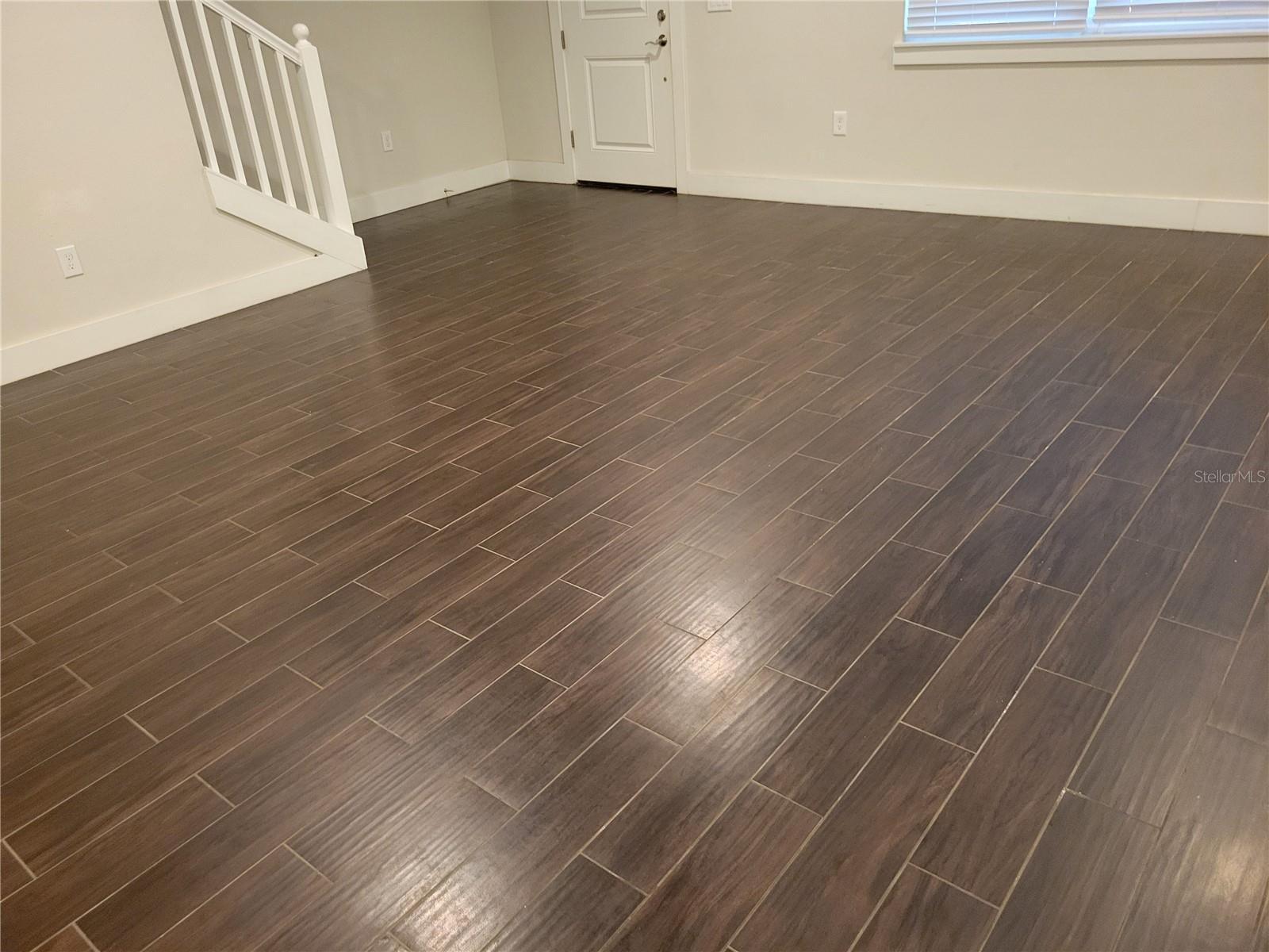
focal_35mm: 26
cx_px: 634
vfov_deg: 53.1
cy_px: 476
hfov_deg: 67.3
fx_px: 953
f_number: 1.8
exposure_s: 1/30
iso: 640
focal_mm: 5.4
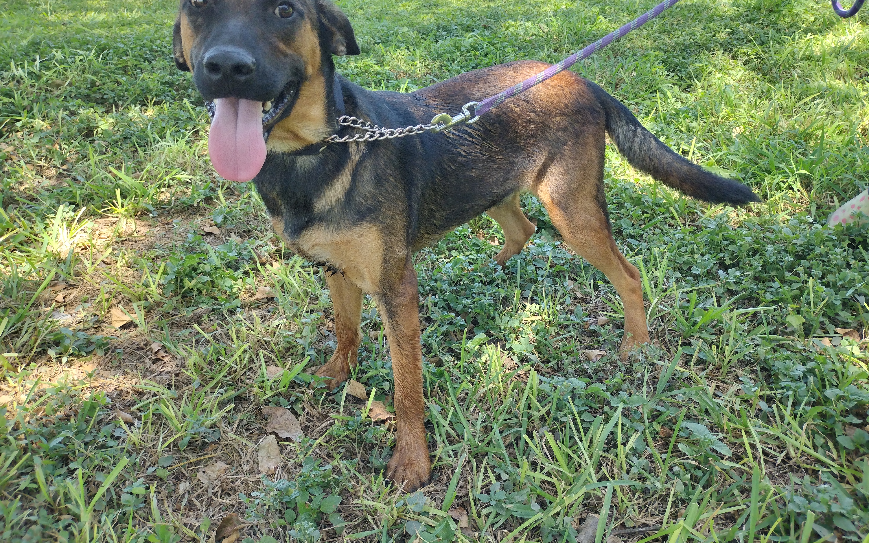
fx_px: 687
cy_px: 215
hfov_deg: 64.6
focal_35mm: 29
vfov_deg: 42.9
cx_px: 434
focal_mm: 4.71
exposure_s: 1/513
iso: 100
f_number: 1.7
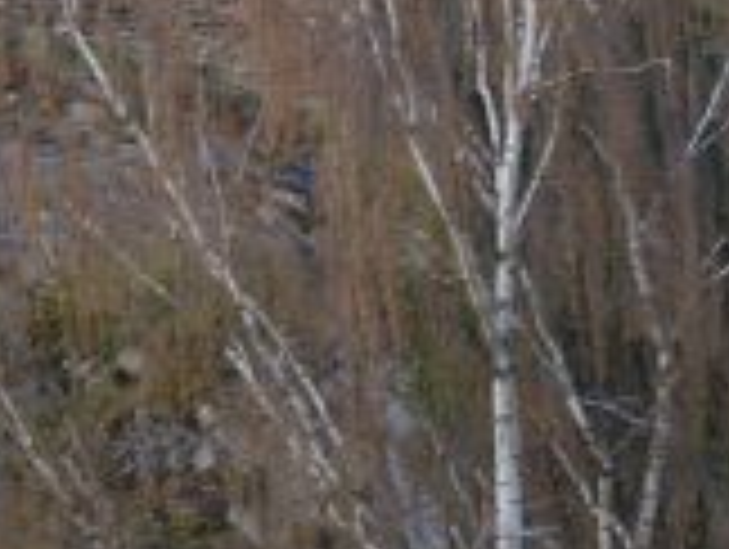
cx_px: -549
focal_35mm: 237
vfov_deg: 6.2
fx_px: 4999
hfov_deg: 8.1
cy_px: -284
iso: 100
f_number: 5
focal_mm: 24
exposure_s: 1/40
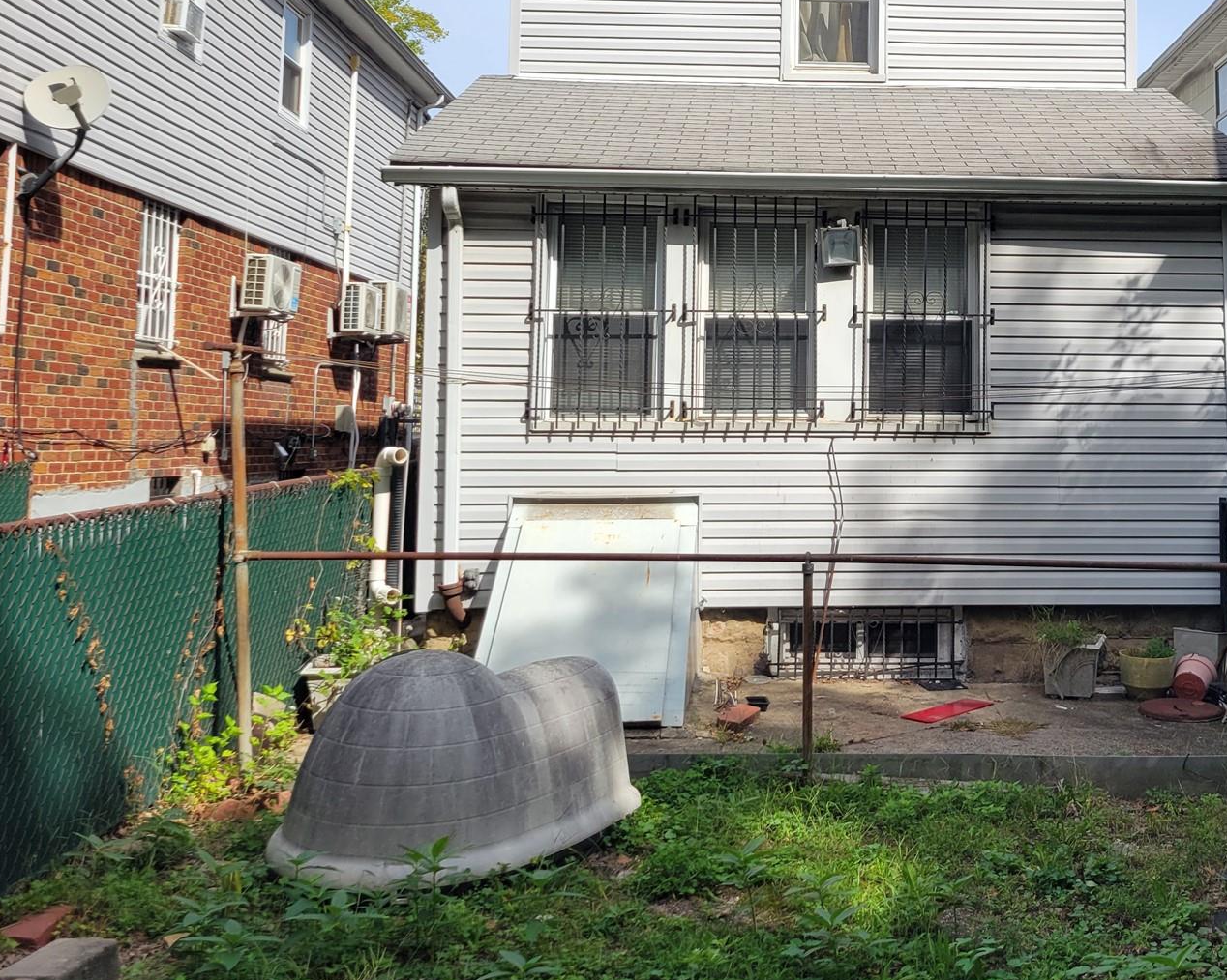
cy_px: 298
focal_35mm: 41
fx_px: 1489
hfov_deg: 43.6
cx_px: 898
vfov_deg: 36.0
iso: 40
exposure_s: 1/1794
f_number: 1.8
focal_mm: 5.4
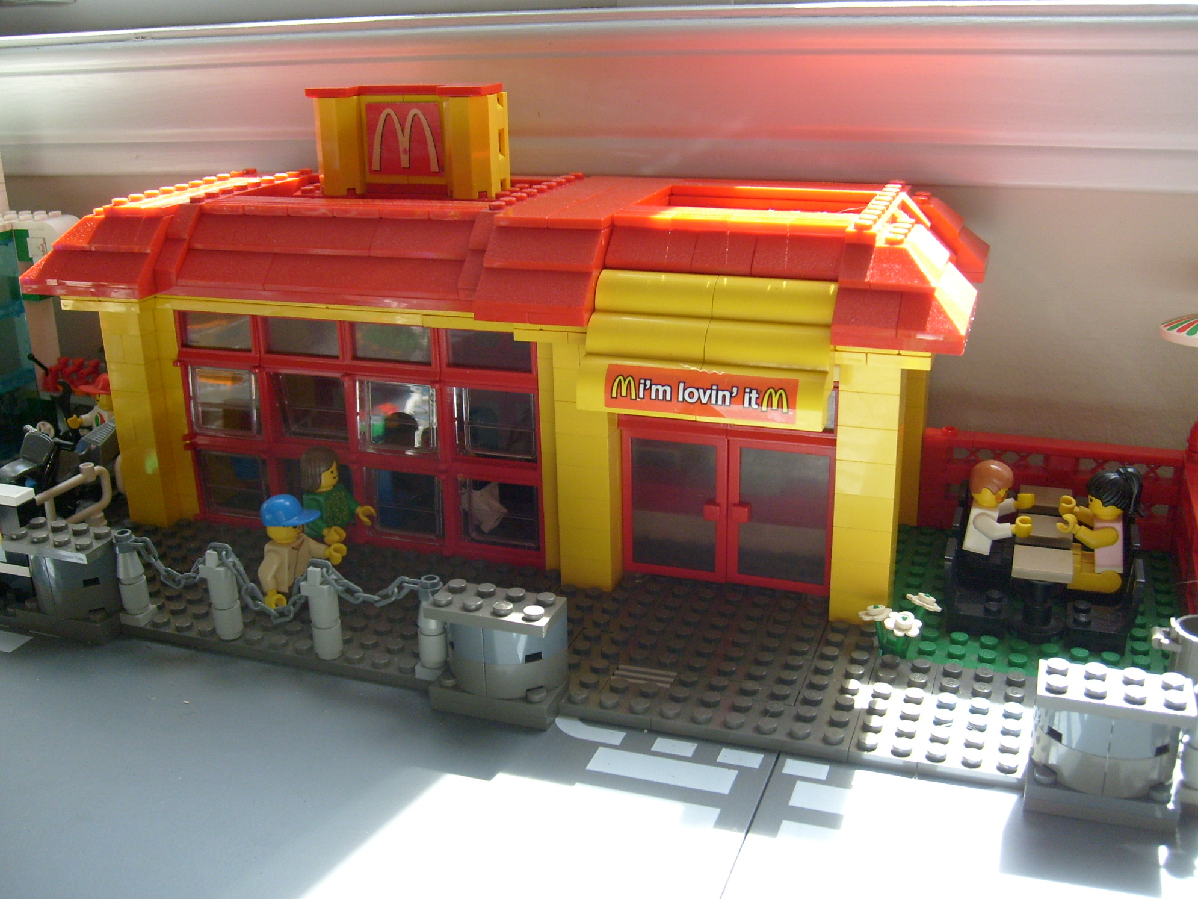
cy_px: 442
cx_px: 587
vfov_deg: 39.7
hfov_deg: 51.4
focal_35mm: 36
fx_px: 1246
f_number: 2.8
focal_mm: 5.8
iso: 80
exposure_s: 1/125
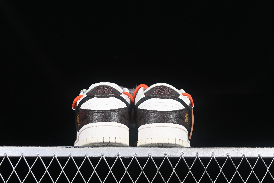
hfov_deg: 27.0
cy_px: 92
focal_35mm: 75
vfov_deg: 18.2
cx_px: 137
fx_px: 571
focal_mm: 50
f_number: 7.1
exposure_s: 1/80
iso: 160
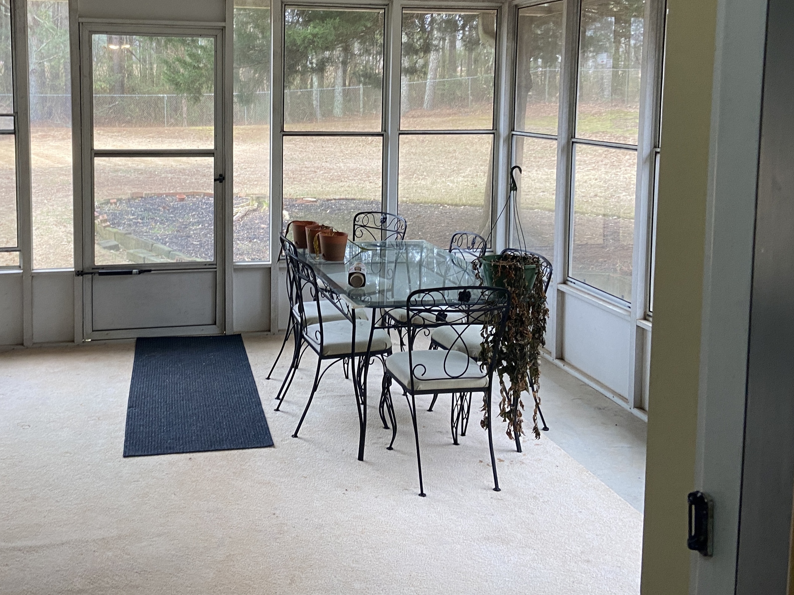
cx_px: 310
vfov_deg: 37.1
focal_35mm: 38
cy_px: 172
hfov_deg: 48.6
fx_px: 872
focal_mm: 4.25
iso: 100
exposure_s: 1/60
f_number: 1.8
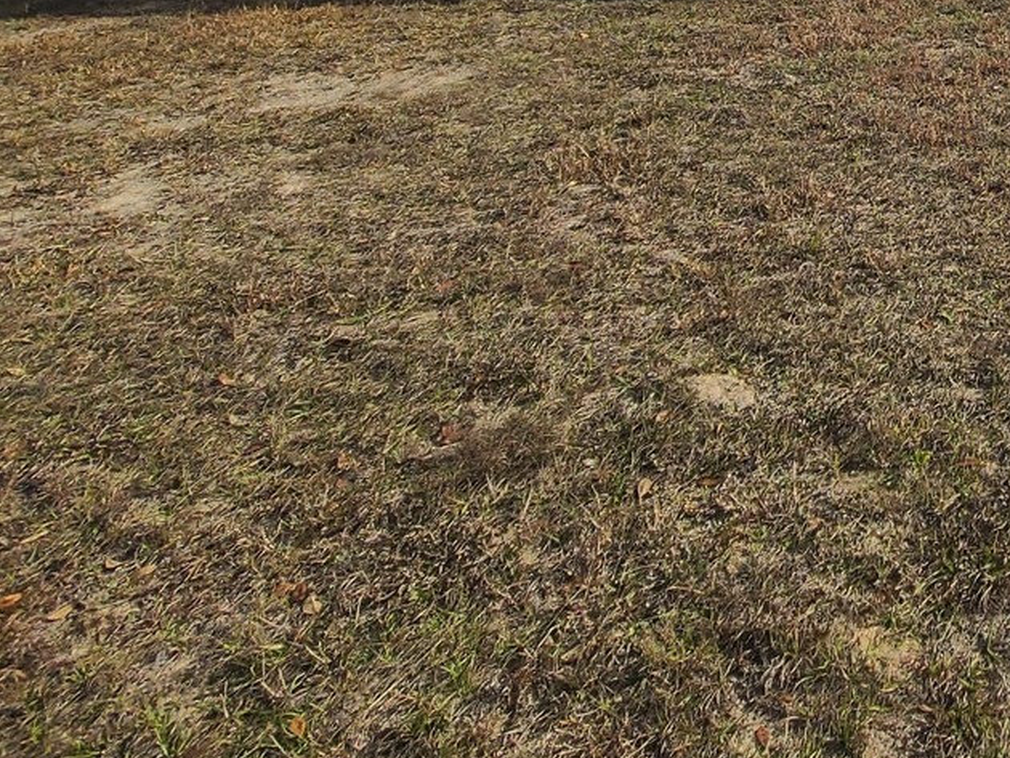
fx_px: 963
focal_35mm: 33
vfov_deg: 33.2
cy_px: -197
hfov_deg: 43.4
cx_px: 1103
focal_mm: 2.2
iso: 64
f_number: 2.2
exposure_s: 1/2038
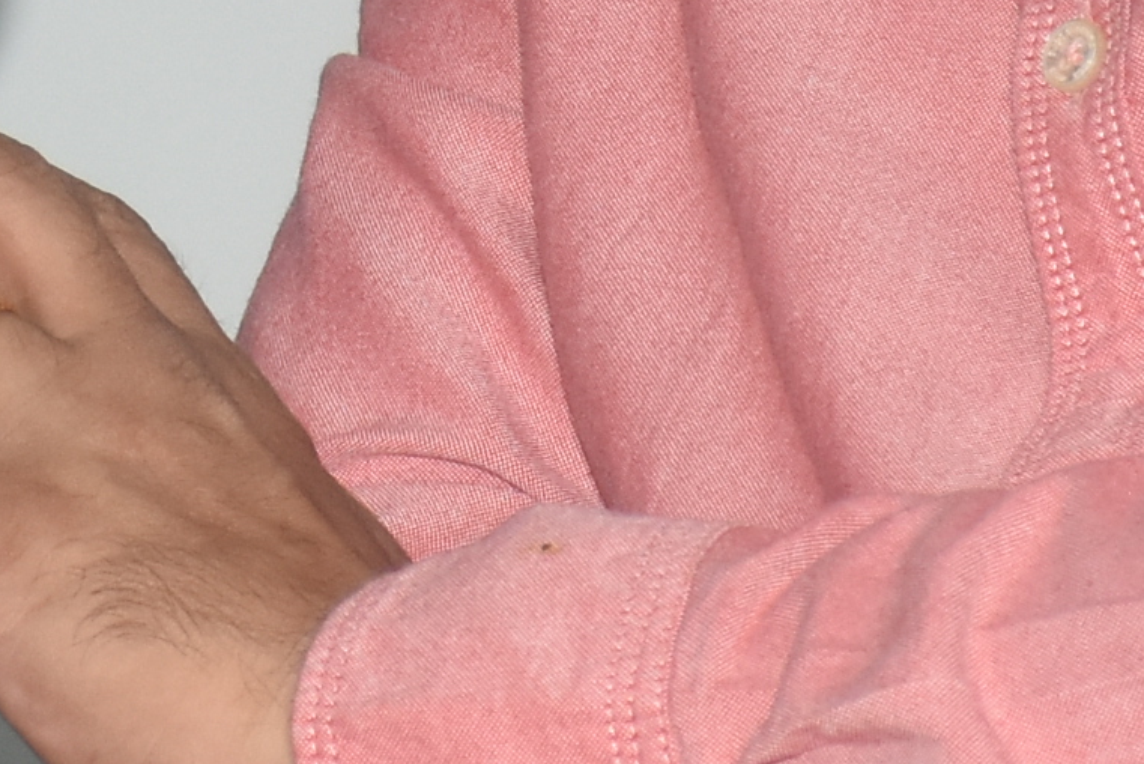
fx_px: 25367
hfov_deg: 2.6
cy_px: -493
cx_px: -212
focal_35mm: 798
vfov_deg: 1.7
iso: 800
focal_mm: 90
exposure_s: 1/250
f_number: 8
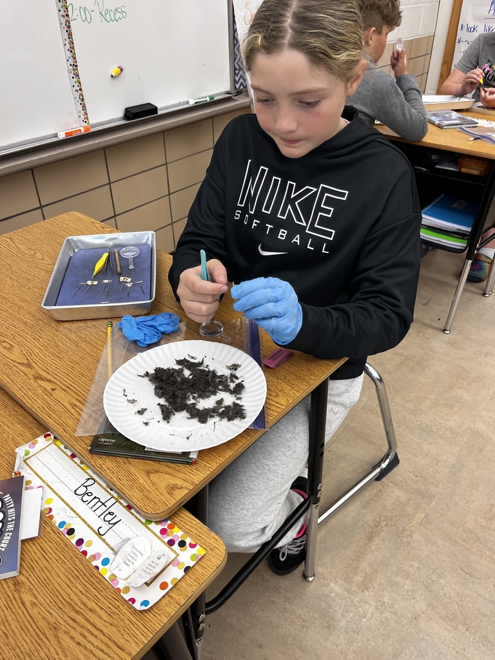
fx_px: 496
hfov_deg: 53.1
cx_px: 248
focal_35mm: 26
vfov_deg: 67.3
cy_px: 330
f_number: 1.6
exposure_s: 1/60
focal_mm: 5.1
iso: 64
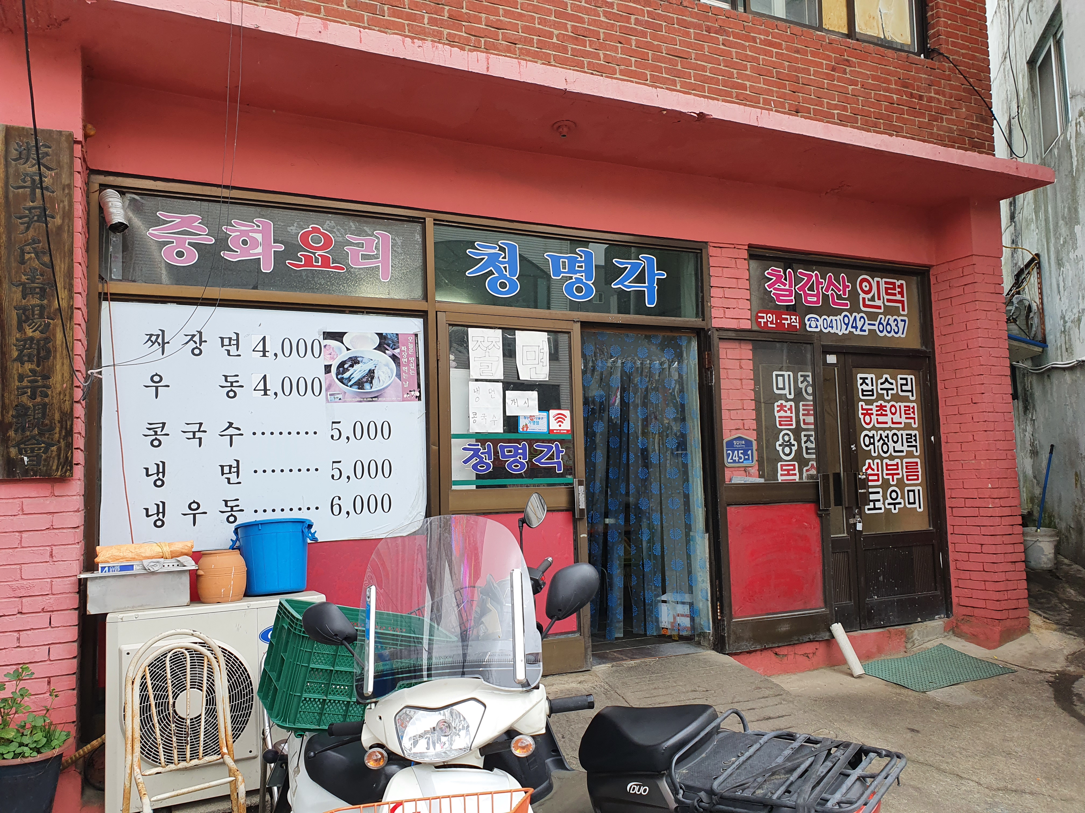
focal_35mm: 26
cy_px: 406
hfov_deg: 67.3
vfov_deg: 53.1
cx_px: 542
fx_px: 815
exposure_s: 1/128
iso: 50
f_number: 2.4
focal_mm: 4.32
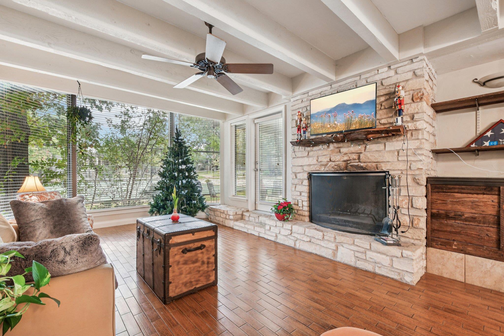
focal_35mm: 15
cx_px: 252
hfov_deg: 100.4
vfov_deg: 77.3
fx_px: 210
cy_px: 168
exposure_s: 1/4
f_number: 8
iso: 400
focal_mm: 10
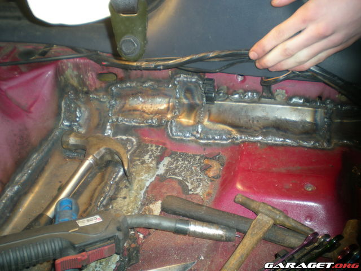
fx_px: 396
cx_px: 180
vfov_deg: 37.7
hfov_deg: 49.0
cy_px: 136
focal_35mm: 38
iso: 50
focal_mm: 6.3
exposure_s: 1/60
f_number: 3.1
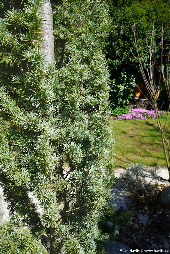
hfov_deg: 46.4
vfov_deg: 65.5
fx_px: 198
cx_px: 85
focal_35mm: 28
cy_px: 127
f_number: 10
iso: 100
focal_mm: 28
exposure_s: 1/100
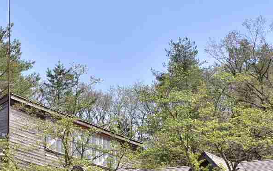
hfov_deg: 14.9
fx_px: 1042
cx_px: 137
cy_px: 109
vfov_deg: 9.4
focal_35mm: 140
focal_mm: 50
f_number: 6.3
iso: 500
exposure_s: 1/2500
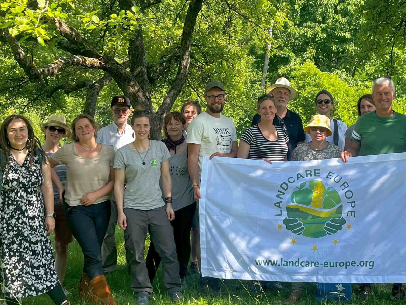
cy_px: 105
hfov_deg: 34.0
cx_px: 273
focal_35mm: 56
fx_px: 657
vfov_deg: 26.0
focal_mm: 5.1
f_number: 1.6
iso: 50
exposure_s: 1/878
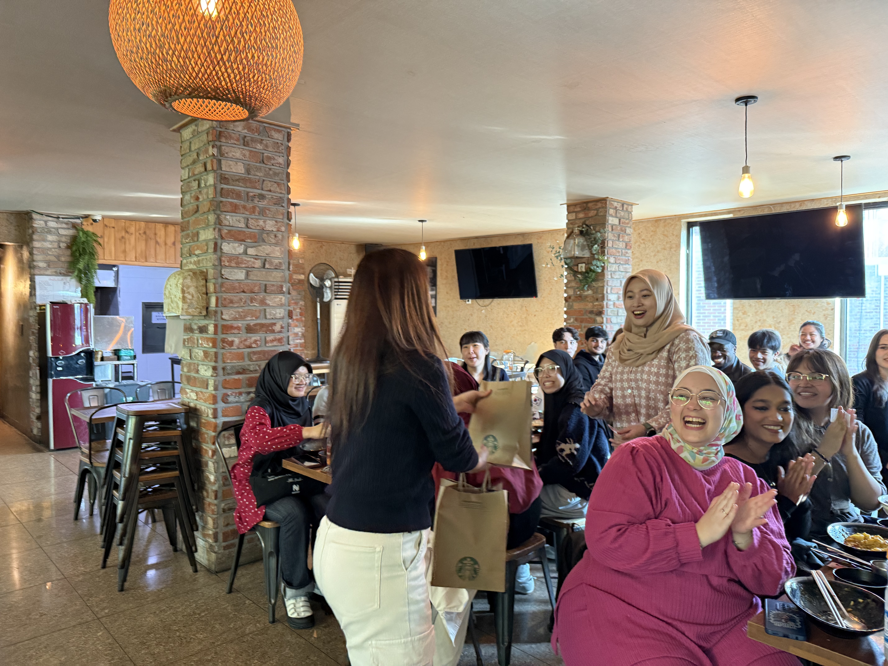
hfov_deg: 71.6
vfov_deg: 56.8
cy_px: 333
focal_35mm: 24
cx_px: 444
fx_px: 616
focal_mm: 6.76
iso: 320
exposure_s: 1/60
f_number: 1.78
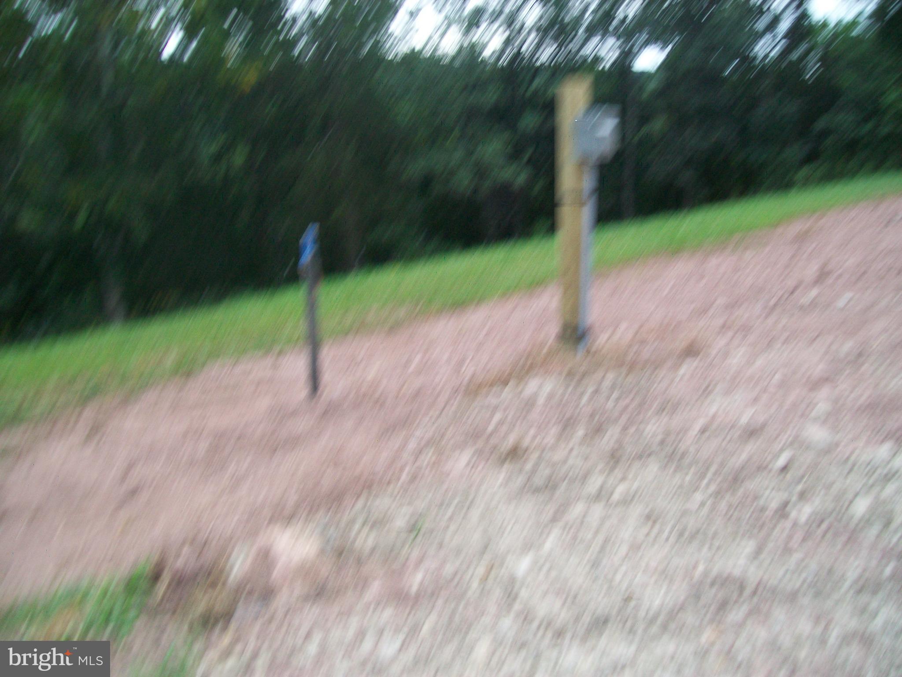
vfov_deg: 41.8
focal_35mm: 34
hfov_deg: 54.0
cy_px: 338
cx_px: 451
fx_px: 886
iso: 64
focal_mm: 6.1
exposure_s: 1/60
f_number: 2.7
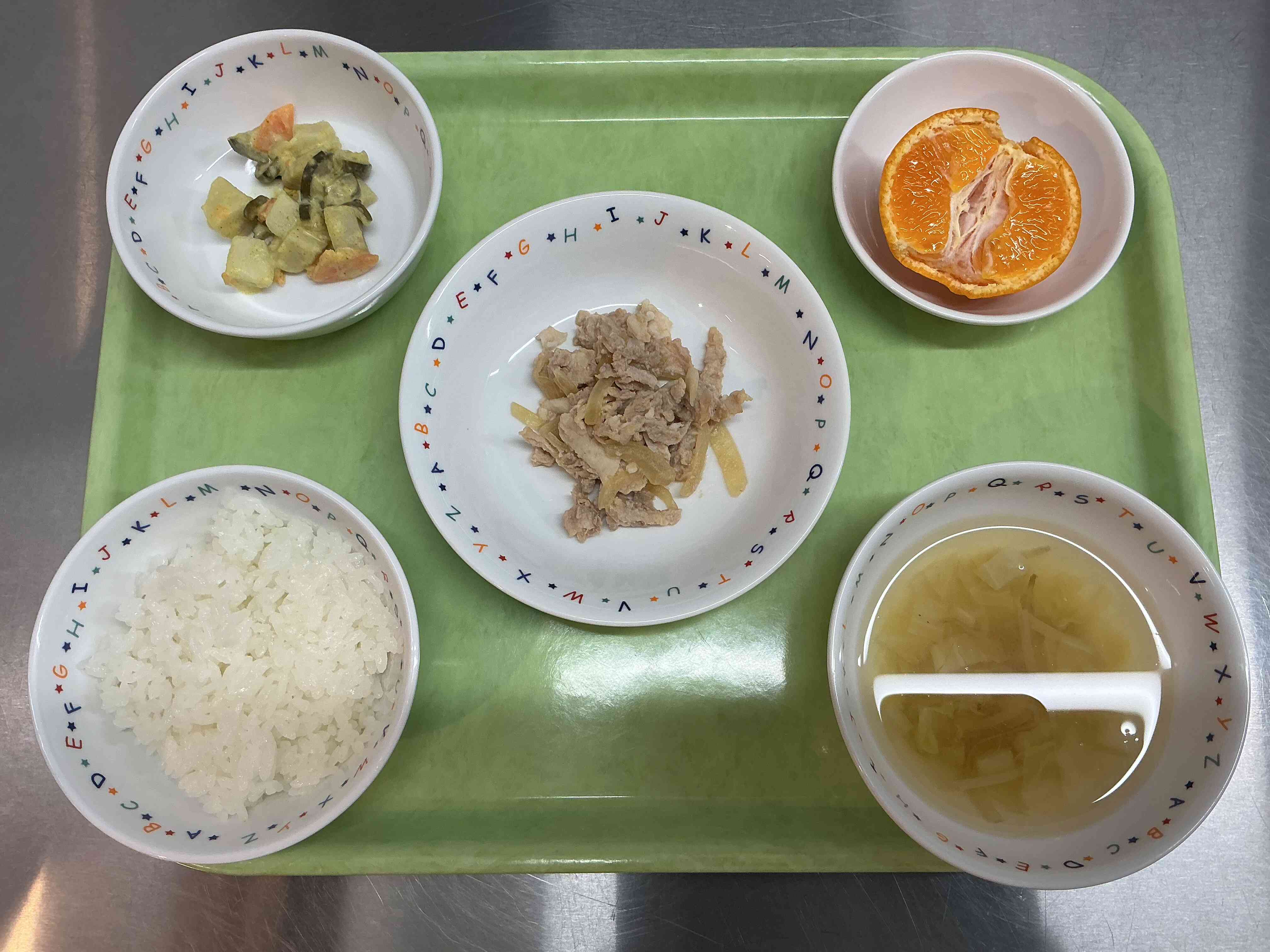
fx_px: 1064
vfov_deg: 48.2
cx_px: 635
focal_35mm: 29
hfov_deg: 61.7
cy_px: 476
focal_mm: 3
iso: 40
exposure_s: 1/120
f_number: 1.8
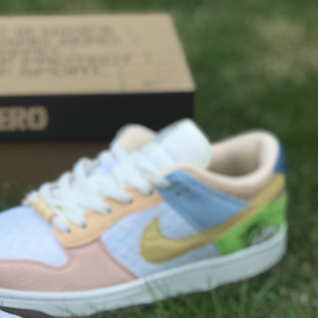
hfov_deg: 15.5
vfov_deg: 15.6
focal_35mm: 111
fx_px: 1154
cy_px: 241
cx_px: 18
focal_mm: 6.6
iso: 20
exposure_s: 1/595
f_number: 2.8
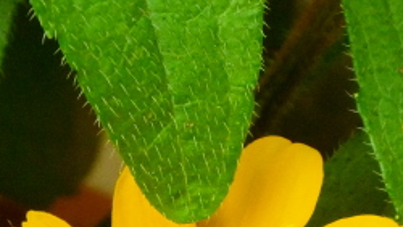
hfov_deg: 10.1
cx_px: 176
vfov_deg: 5.7
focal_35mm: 213
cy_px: 224
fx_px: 2278
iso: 320
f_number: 5.2
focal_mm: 11.5
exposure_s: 1/250
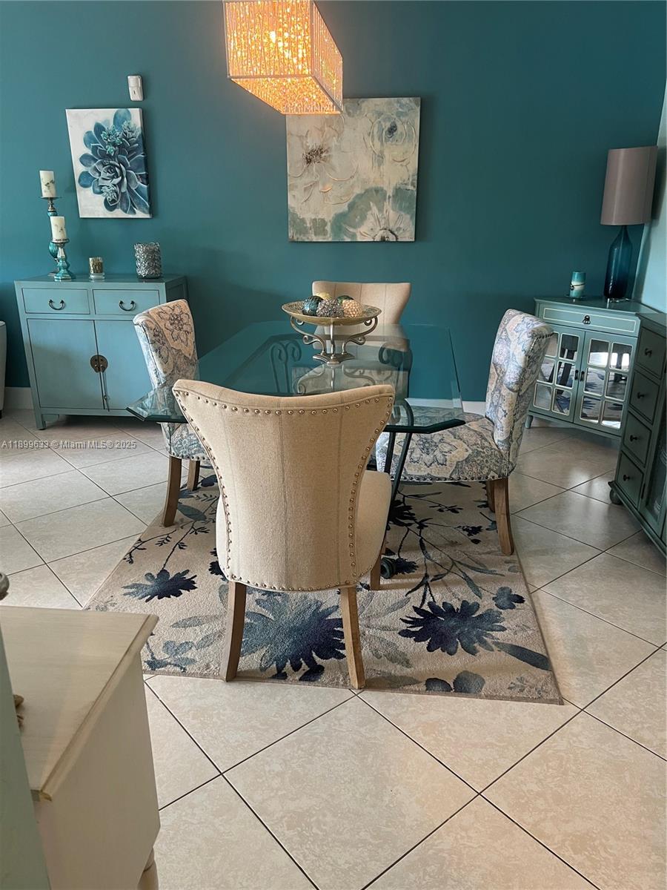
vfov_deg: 67.3
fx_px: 668
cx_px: 334
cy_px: 445
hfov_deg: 53.1
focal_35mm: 26
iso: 200
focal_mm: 5.7
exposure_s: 1/60
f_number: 1.5
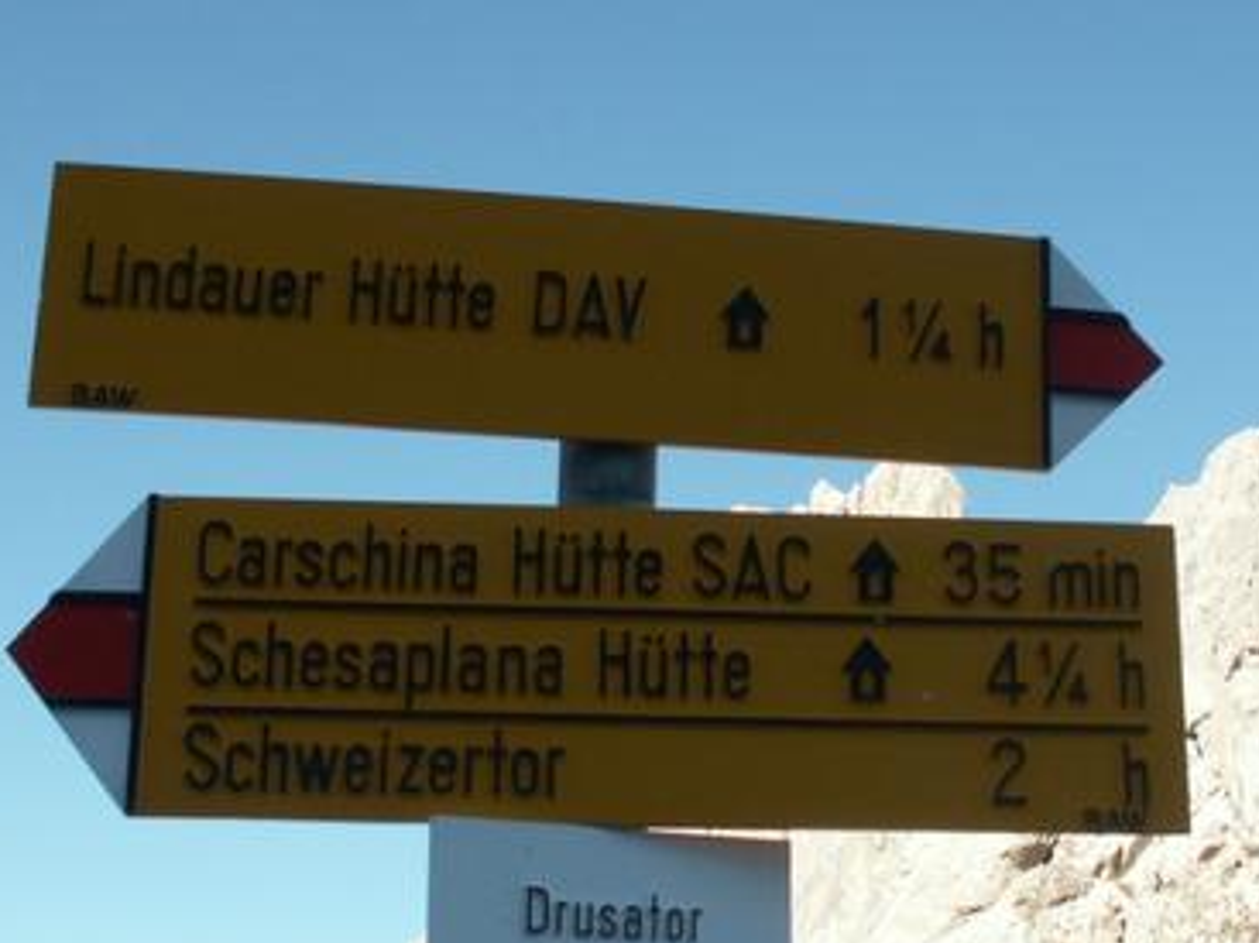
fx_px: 2218
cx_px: 840
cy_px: 518
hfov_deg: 31.4
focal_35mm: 61
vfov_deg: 24.0
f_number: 5.6
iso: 50
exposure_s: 1/125
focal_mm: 5.86
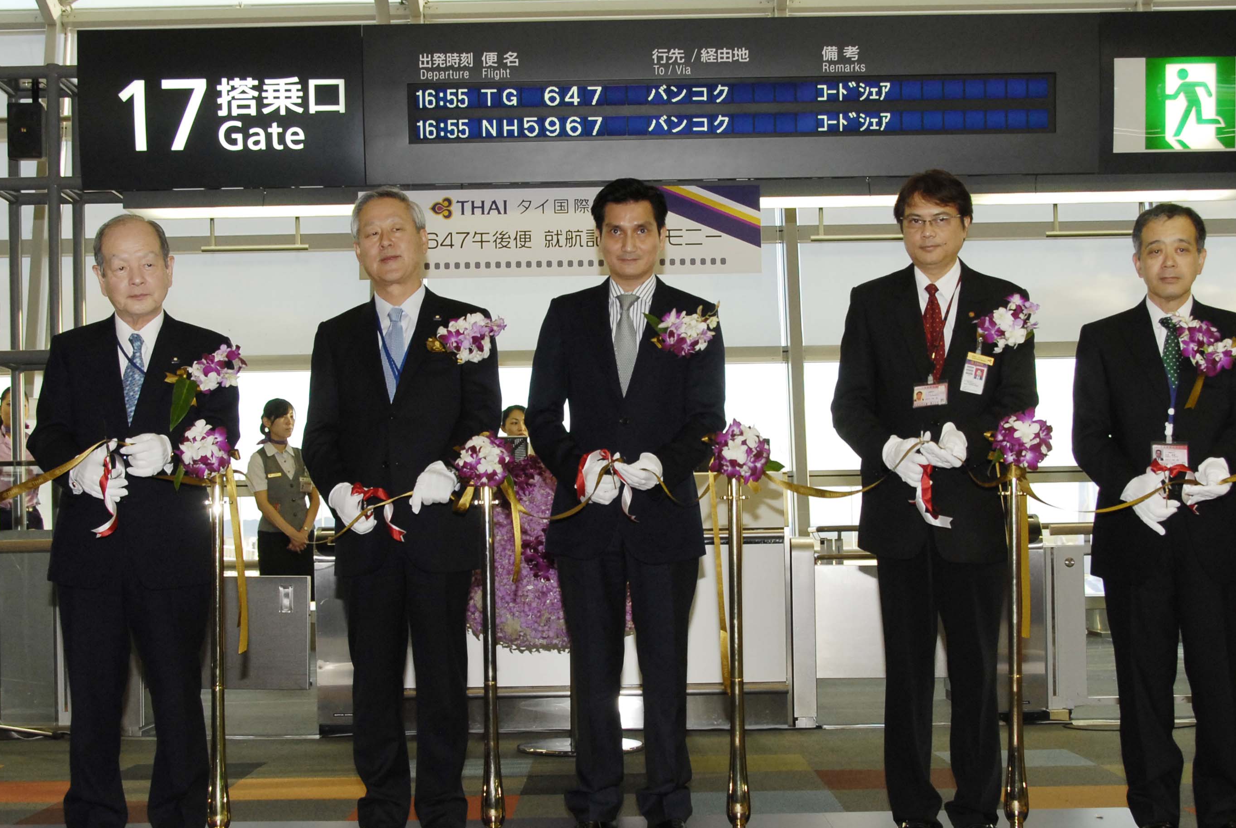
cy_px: 504
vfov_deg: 26.5
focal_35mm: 51
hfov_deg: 38.8
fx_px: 1753
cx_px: 612
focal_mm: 24
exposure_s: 1/60
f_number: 5.6
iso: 400
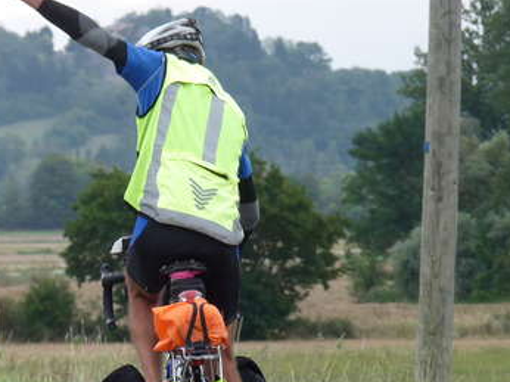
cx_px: 189
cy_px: 280
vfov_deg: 2.8
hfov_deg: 3.8
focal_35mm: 522
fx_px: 7685
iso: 100
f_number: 4
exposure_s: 1/125
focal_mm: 37.8
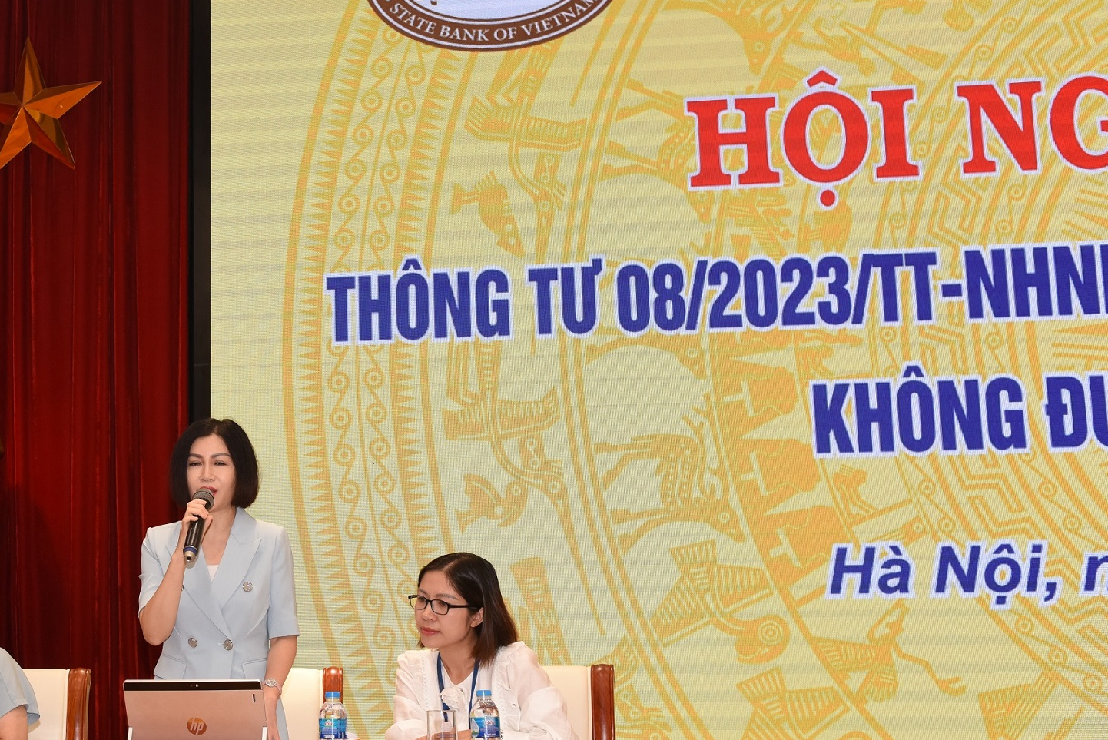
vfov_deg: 23.0
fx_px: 1817
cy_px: 402
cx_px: 220
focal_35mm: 59
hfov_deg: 33.0
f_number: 5.6
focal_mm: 34
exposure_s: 1/60
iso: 800
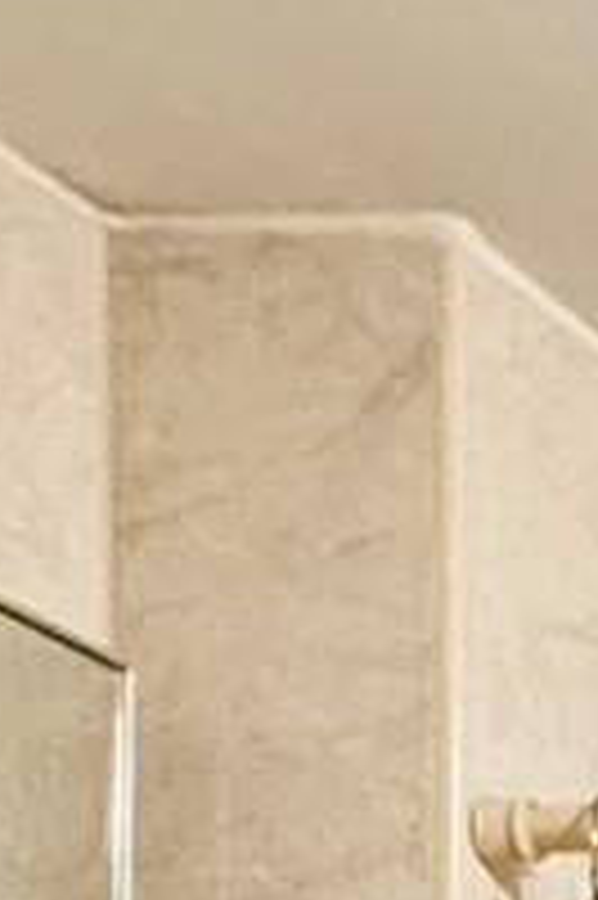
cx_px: 2158
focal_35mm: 149
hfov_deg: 7.4
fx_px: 3719
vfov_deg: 11.9
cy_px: 1926
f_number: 2.2
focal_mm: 2.22
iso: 800
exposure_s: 1/60
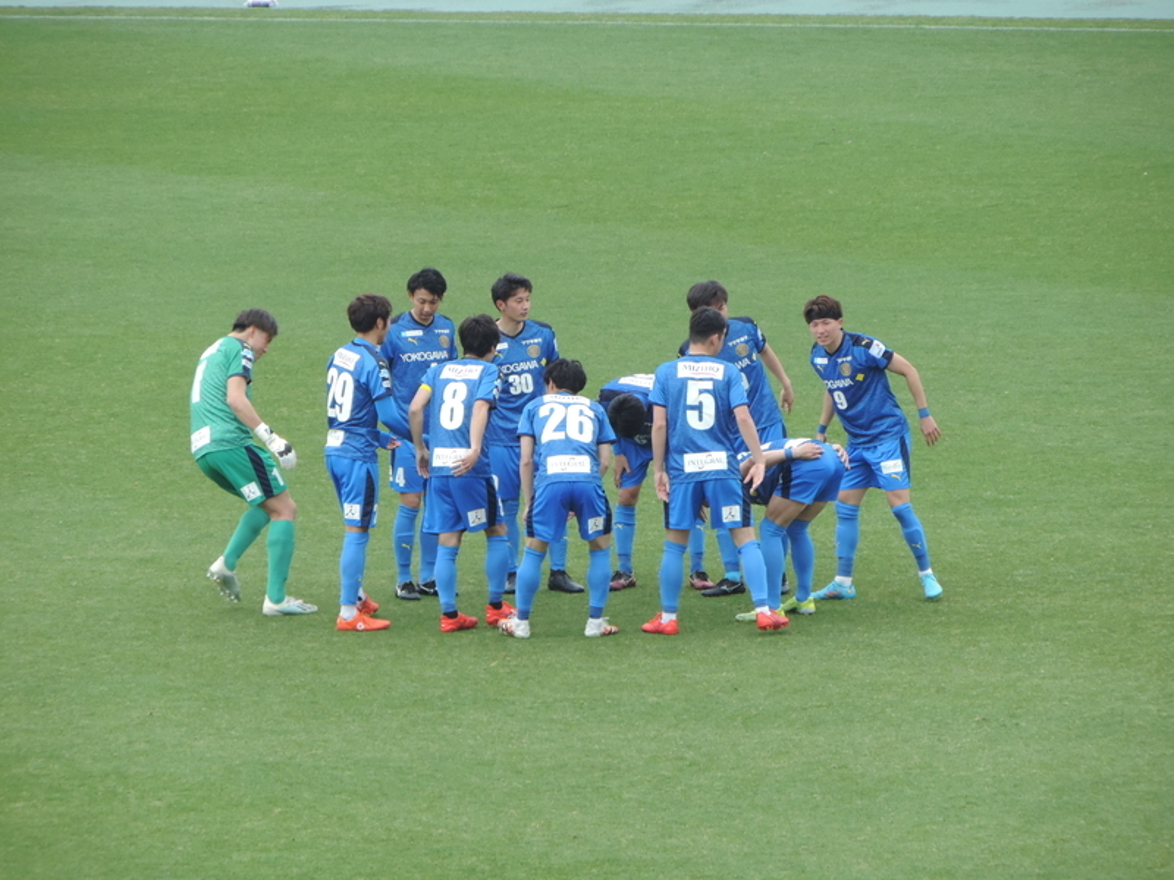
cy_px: 440
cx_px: 587
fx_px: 15940
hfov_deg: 4.2
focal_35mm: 470
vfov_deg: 3.2
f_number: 4.9
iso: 320
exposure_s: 1/250
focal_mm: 83.8
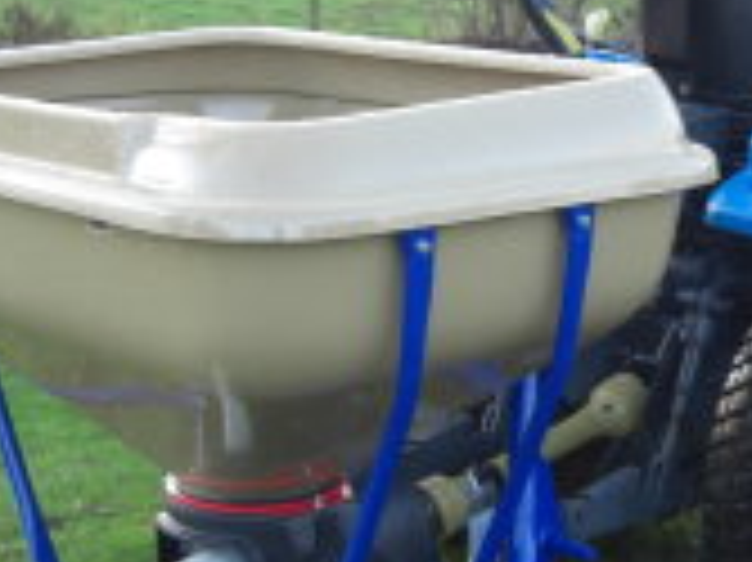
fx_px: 1975
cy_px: 279
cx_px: 734
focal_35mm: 91
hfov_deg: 20.9
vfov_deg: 16.2
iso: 80
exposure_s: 1/100
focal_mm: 7.9
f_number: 2.8
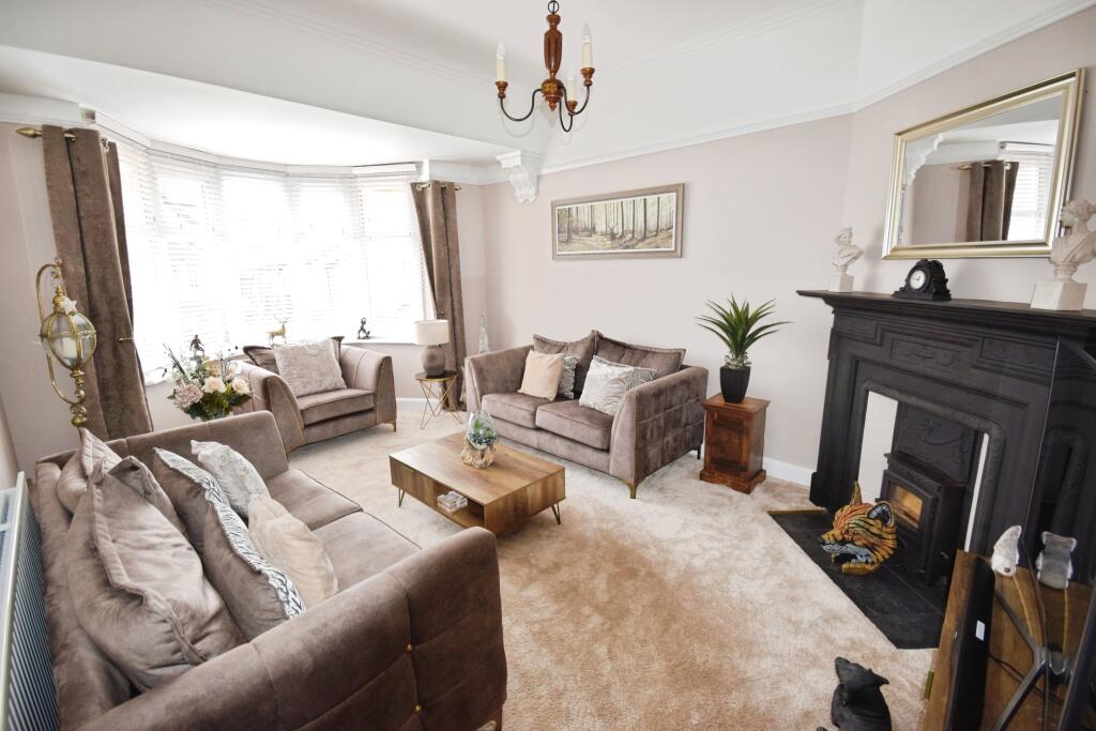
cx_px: 548
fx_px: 457
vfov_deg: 77.3
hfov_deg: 100.4
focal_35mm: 15
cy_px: 366
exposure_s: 1/125
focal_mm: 10
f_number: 5.6
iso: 720
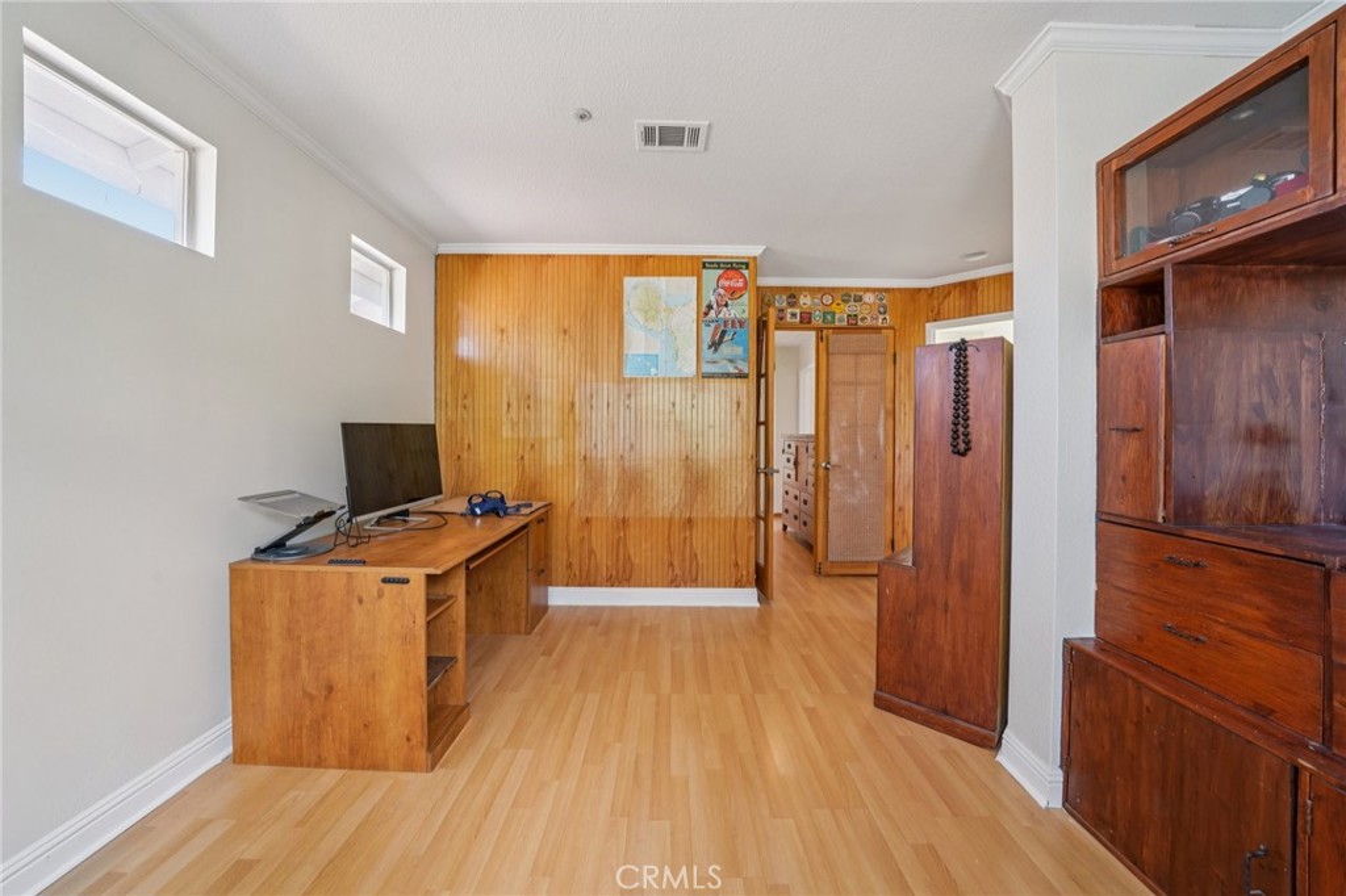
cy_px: 448
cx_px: 673
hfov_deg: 112.6
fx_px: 448
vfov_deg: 90.0
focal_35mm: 12
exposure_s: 1/10
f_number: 8
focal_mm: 12
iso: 400
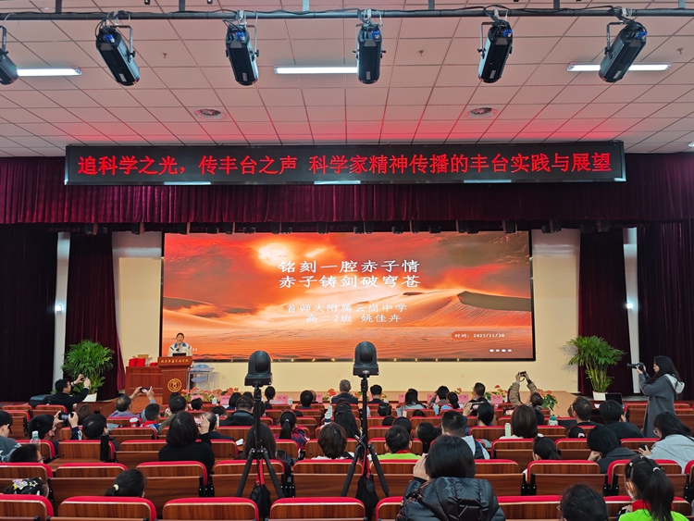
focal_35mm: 23
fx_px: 461
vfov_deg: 58.9
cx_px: 347
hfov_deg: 73.9
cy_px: 260
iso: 64
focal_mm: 8.72
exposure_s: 1/50
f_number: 1.63
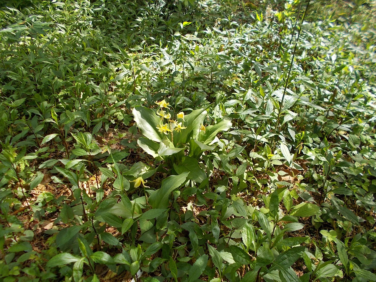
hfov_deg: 67.3
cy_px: 141
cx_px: 188
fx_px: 282
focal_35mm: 26
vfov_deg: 53.1
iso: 80
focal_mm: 4.6
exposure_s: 1/160
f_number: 3.2
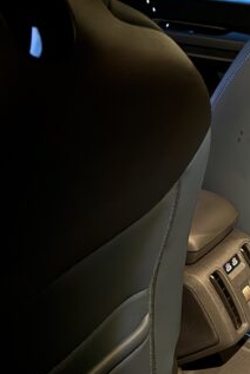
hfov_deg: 19.7
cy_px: 284
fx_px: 644
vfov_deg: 31.7
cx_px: 350
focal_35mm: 62
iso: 2000
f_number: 1.78
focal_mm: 6.76
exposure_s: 1/9
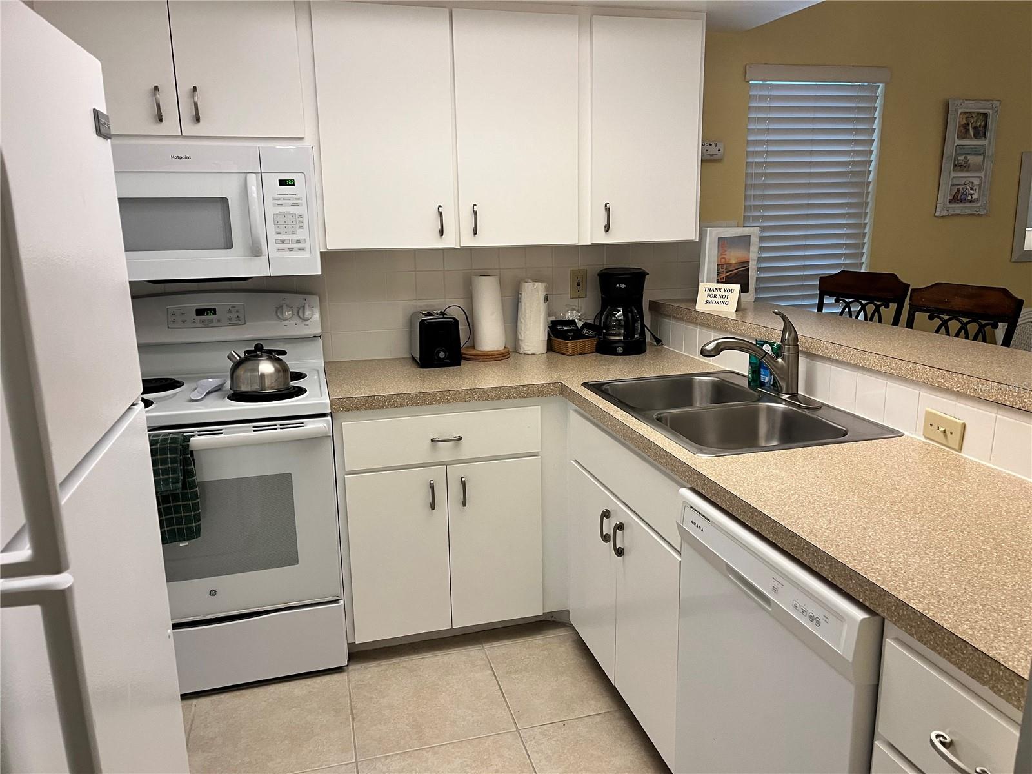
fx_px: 775
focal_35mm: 26
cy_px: 387
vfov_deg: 53.1
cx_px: 516
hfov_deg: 67.3
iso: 160
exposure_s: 1/60
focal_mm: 5.1
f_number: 1.6
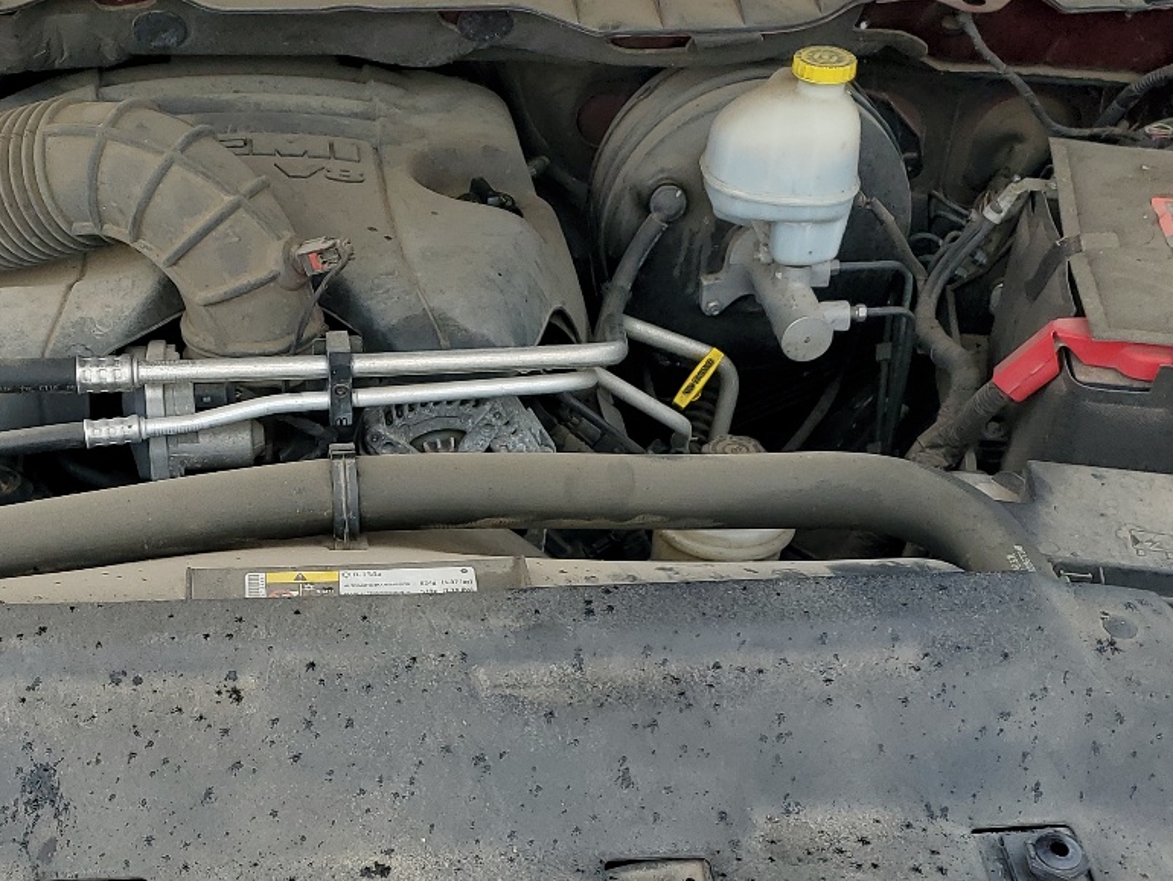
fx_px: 1830
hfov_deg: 34.9
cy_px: 614
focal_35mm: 54
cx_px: 329
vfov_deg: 26.8
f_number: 1.5
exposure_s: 1/156
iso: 50
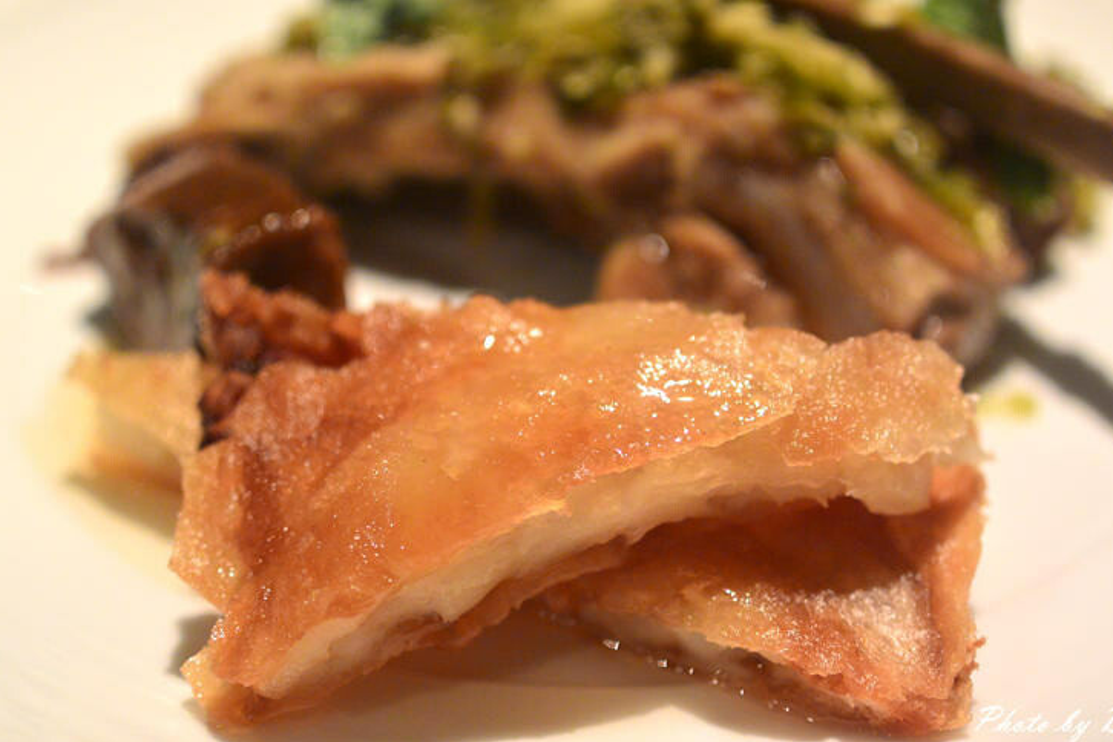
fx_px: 1669
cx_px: 609
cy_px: 347
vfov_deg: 25.1
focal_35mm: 54
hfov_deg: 36.8
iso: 400
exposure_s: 1/250
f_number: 2
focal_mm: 18.5
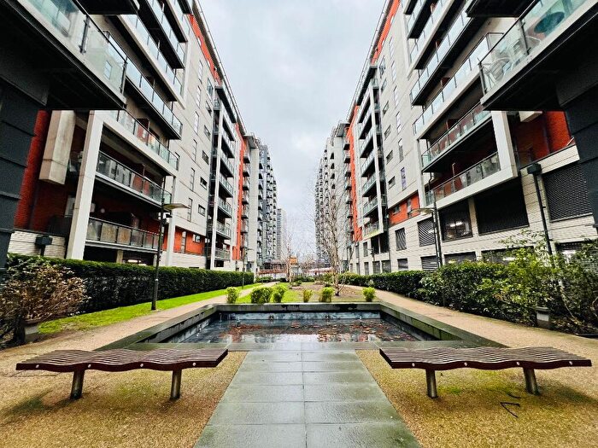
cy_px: 224
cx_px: 299
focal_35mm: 13
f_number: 1.8
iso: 64
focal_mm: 1.57
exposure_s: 1/99
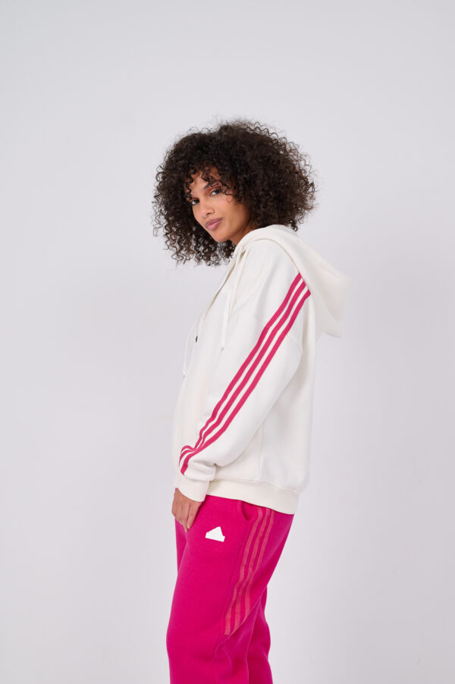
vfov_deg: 23.9
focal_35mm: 85
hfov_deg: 16.0
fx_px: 1614
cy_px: 342
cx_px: 228
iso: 800
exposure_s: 1/250
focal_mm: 85
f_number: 2.8
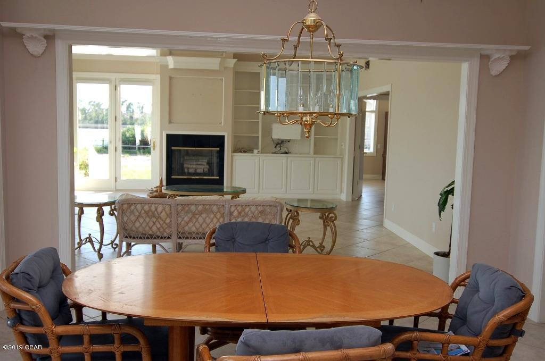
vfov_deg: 36.7
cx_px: 272
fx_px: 544
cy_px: 180
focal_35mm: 36
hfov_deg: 53.2
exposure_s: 1/100
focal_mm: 24
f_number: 5
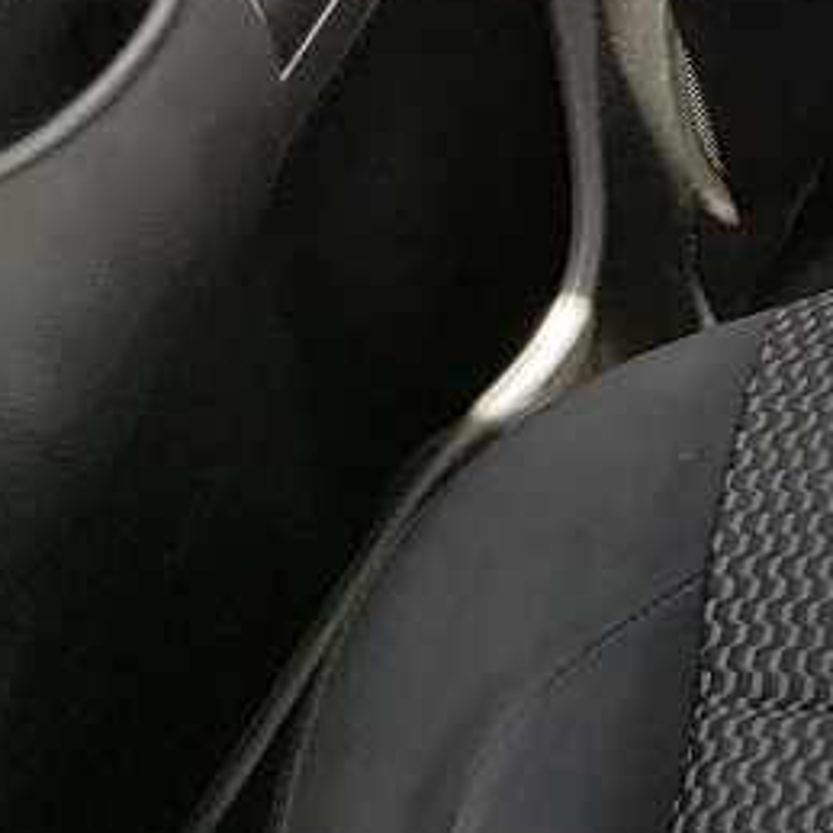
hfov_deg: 10.0
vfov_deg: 12.2
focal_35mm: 142
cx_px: 2300
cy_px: 80
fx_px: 3866
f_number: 1.5
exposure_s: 1/250
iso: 50
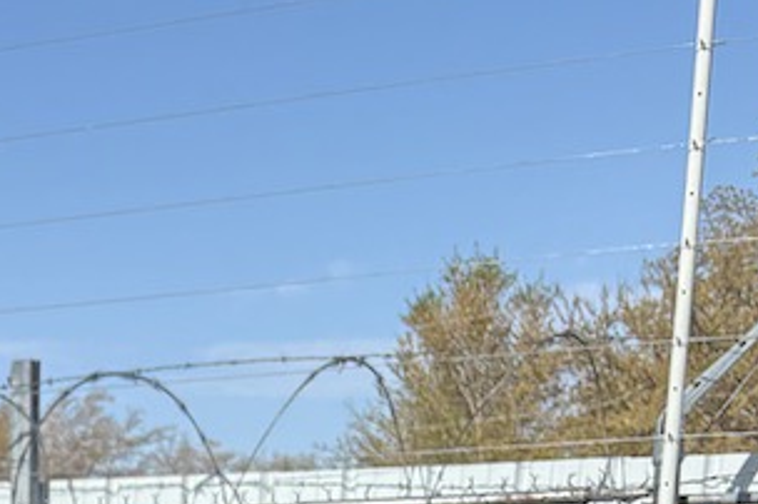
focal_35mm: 114
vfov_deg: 10.2
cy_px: 1255
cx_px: -404
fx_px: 2398
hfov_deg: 16.3
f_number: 1.6
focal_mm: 5.96
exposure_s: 1/2451
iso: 50
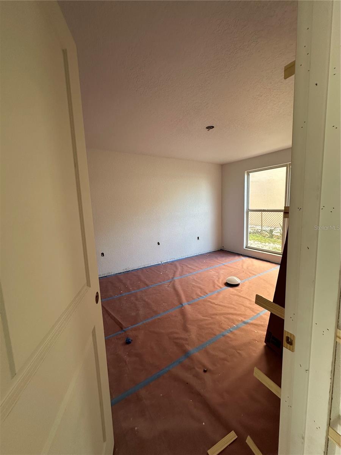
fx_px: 184
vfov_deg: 102.1
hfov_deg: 85.7
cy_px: 228
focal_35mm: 14
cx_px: 170
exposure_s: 1/99
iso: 100
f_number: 2.2
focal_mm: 2.22
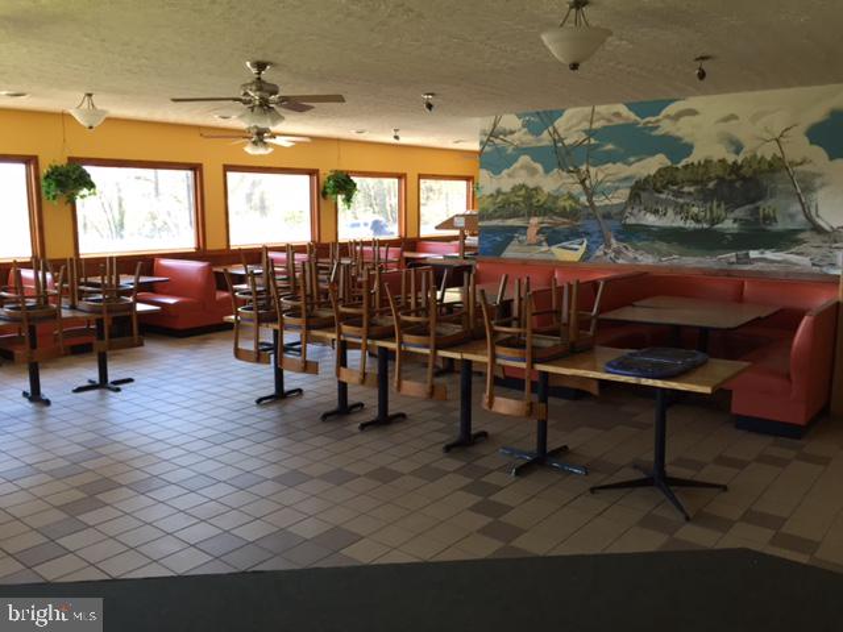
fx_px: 706
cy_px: 316
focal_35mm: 29
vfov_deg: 48.2
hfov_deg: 61.7
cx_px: 422
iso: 32
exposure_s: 1/30
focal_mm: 4.15
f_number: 2.2
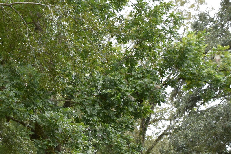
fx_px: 674
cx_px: 99
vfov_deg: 12.6
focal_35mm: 105
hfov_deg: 19.4
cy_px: 197
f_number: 5.6
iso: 400
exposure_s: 1/125
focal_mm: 24
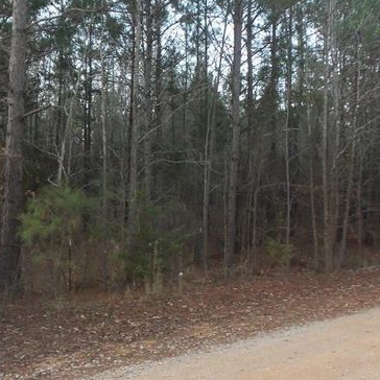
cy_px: 185
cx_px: 151
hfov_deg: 48.2
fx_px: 422
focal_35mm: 34
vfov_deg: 48.4
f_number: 3.3
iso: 400
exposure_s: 1/60
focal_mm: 5.1
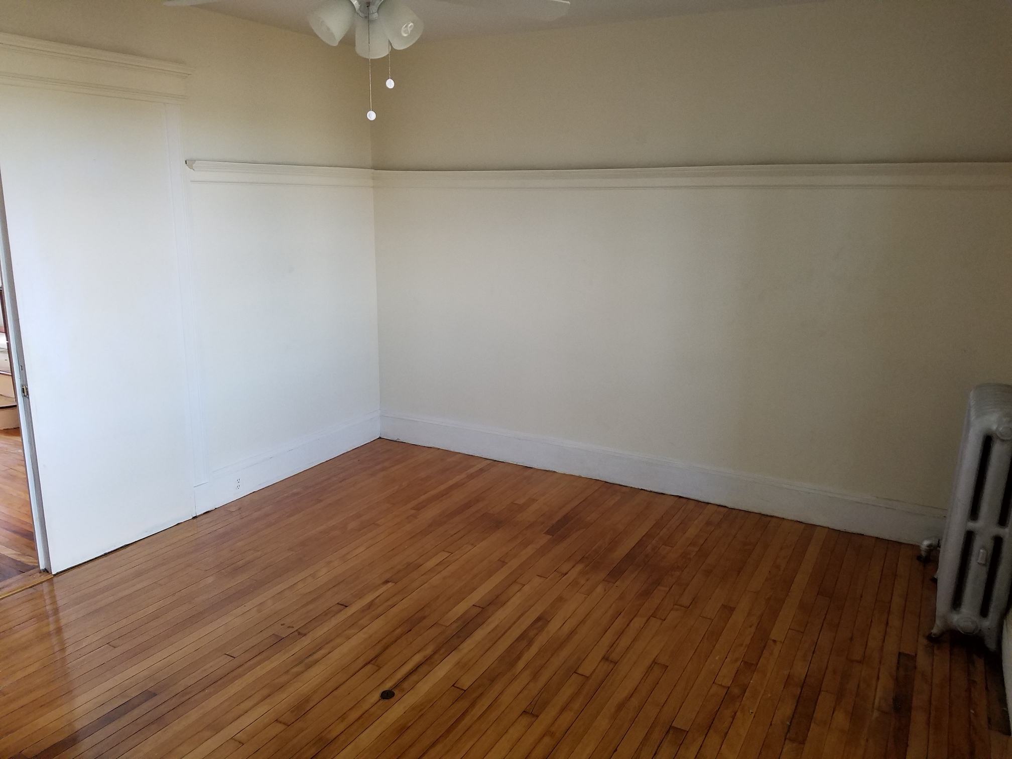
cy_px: 380
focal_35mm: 26
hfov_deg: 67.3
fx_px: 760
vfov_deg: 53.1
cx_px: 506
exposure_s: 1/40
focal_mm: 4.2
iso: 160
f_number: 1.7
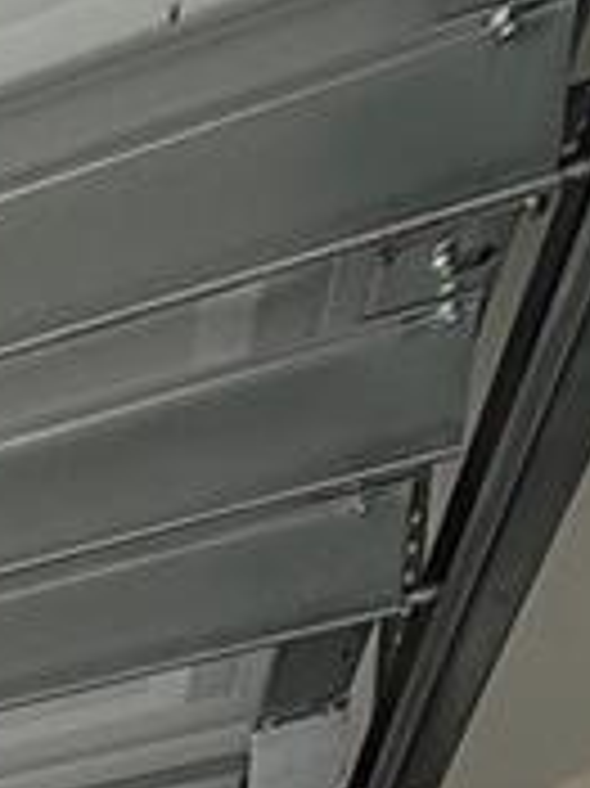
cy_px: 2247
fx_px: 2184
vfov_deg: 12.1
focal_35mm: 96
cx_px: -1212
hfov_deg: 10.5
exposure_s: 1/502
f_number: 2.2
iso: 40
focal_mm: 2.22
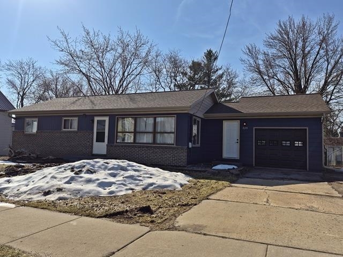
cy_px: 128
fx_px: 228
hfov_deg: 73.9
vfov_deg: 58.9
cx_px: 172
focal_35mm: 23
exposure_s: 1/7264
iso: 80
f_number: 1.8
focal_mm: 5.4
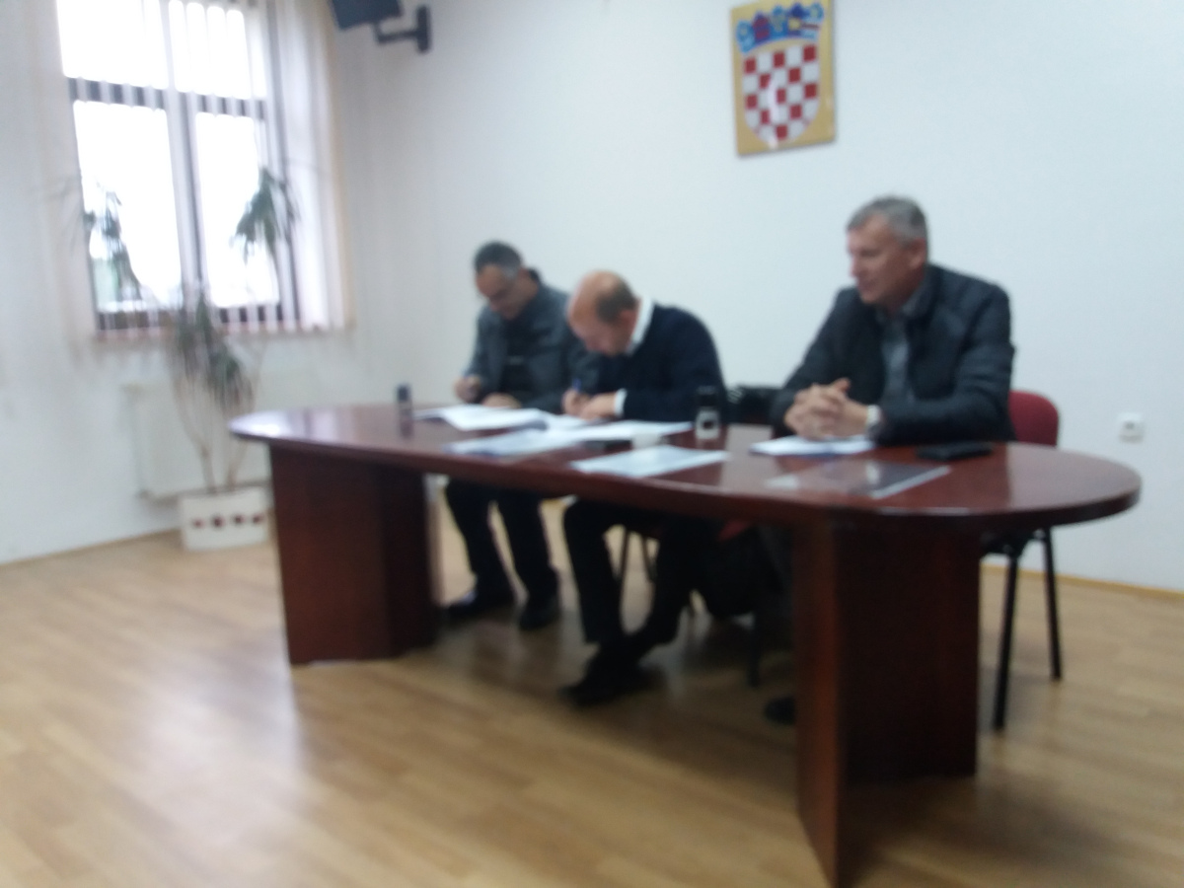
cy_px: 444
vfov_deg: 49.7
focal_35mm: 28
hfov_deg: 63.4
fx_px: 958
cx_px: 592
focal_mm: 3.7
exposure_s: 1/25
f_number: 1.9
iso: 160
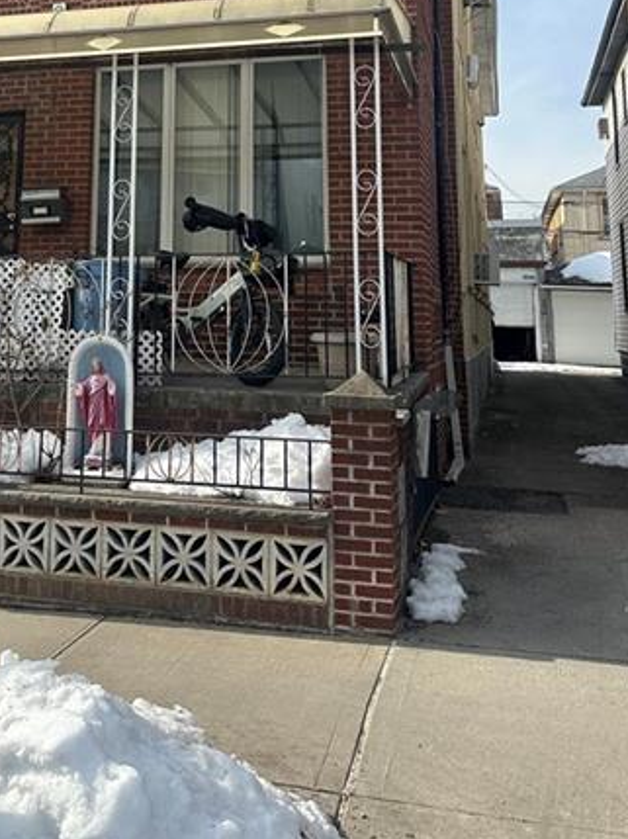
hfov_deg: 33.0
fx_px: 1042
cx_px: 166
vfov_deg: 41.3
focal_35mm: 43
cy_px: 127
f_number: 1.78
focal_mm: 6.86
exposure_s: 1/3472
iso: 80
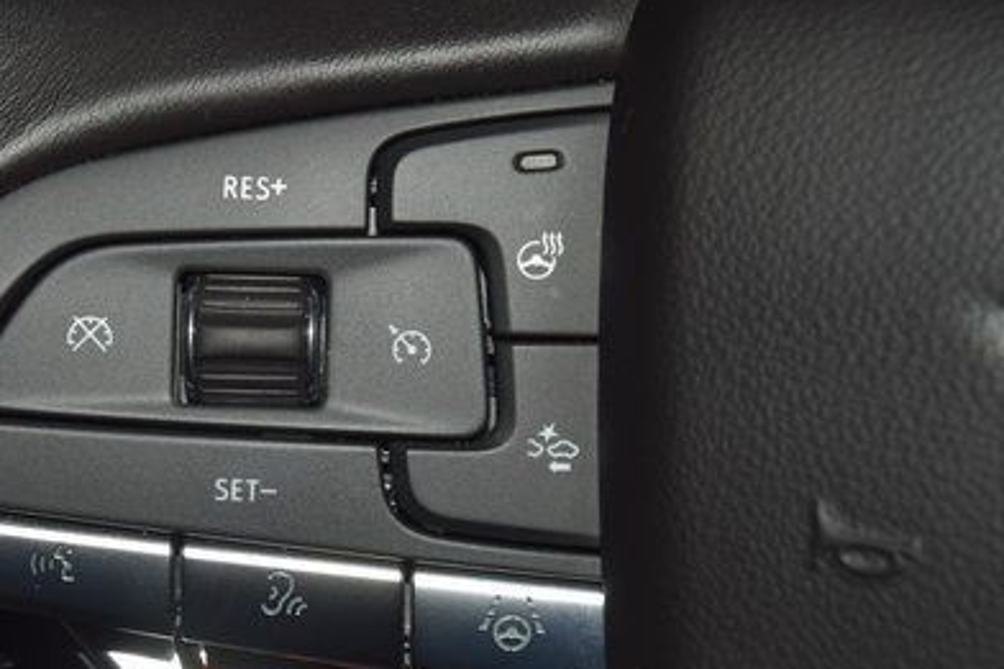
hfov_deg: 15.2
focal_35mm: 135
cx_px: 307
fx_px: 3758
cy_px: 250
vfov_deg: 10.2
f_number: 8
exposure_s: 1/60
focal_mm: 55
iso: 100
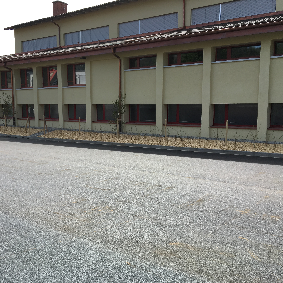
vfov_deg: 47.2
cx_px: 118
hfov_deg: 47.0
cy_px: 140
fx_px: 324
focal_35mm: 35
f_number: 2.2
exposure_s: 1/793
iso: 25
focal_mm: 4.15
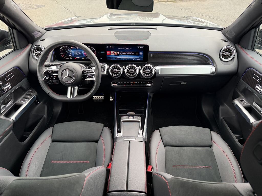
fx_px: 182
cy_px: 98
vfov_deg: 56.8
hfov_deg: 71.6
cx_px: 131
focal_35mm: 24
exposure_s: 1/48
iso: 160
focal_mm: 6.76
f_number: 1.78
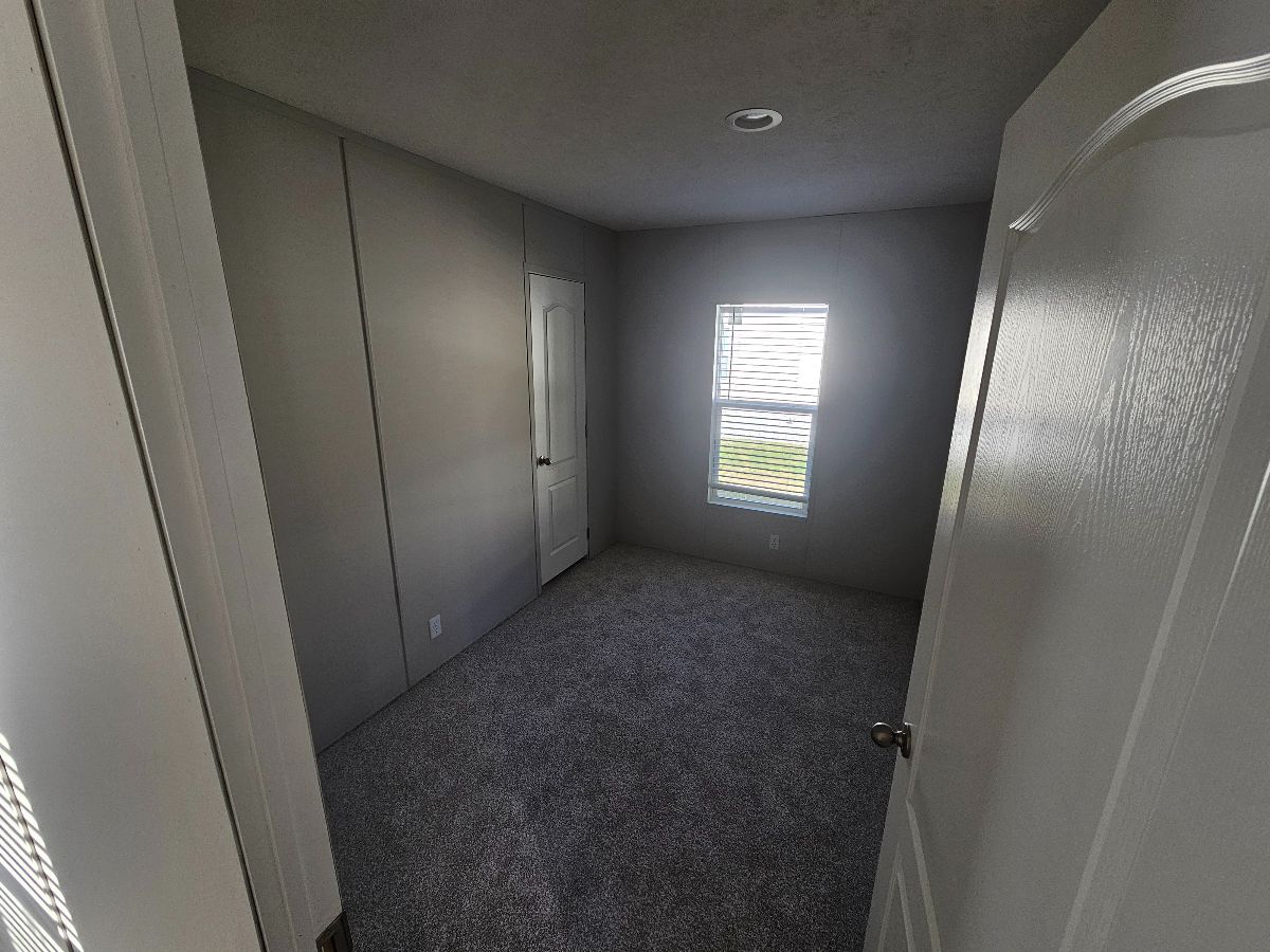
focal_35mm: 13
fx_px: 477
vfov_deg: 89.9
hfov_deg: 106.2
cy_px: 476
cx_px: 635
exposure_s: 1/120
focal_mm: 2.2
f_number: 2.2
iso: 64
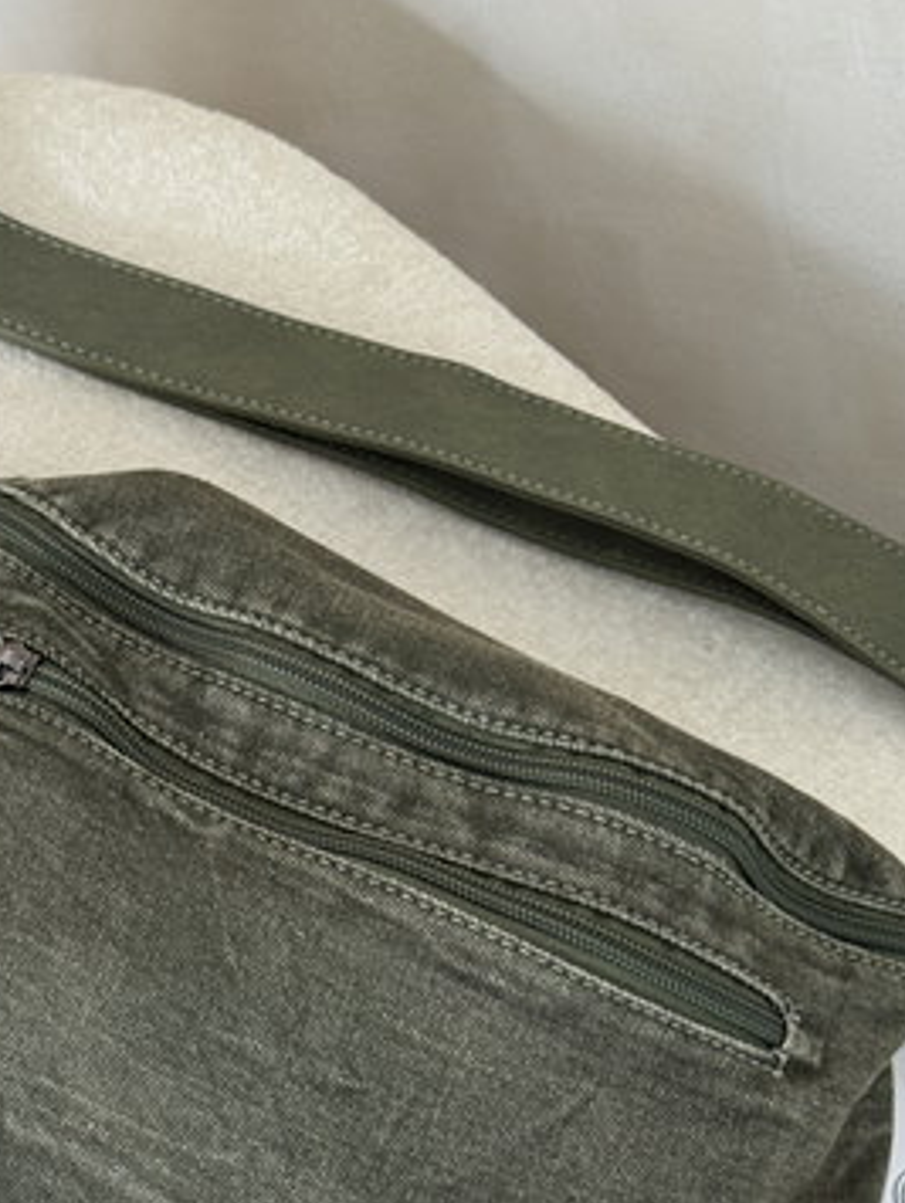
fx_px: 2505
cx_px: 247
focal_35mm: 72
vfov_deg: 27.0
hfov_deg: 20.3
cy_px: 676
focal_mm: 6.76
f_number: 1.78
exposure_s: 1/60
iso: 100
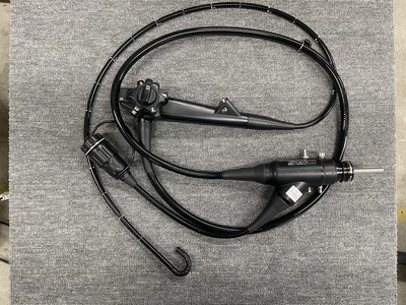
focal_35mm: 26
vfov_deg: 53.1
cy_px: 152
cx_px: 203
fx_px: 305
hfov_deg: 67.3
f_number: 1.6
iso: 200
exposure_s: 1/60
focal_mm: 4.2
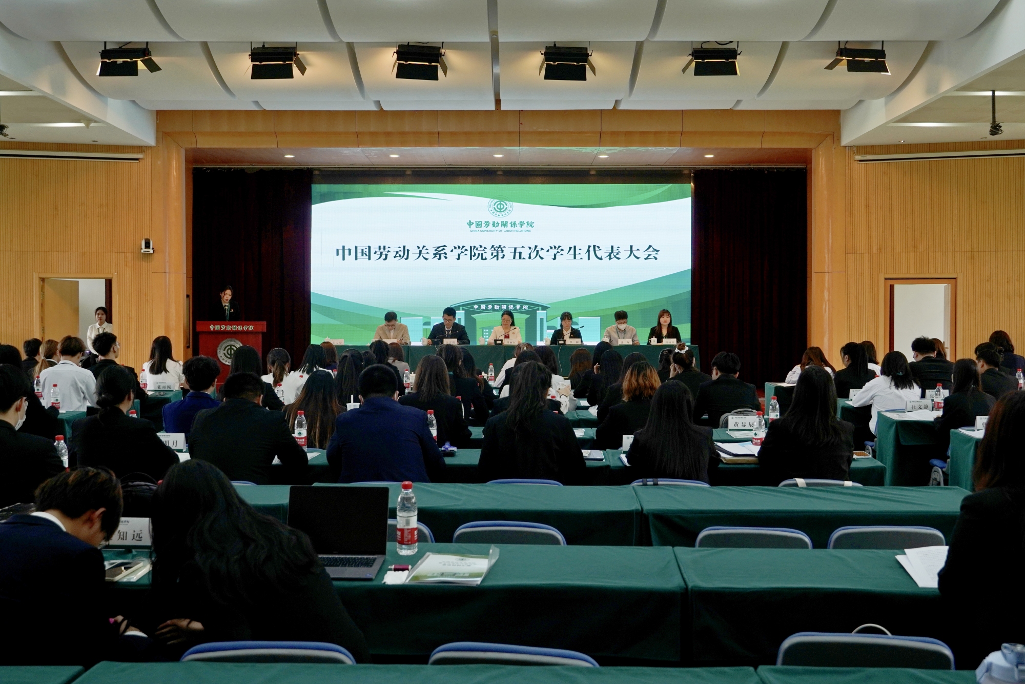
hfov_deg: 47.9
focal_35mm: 40
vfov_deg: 33.0
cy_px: 342
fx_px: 1153
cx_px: 512
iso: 400
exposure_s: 1/100
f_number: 5.6
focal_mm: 27
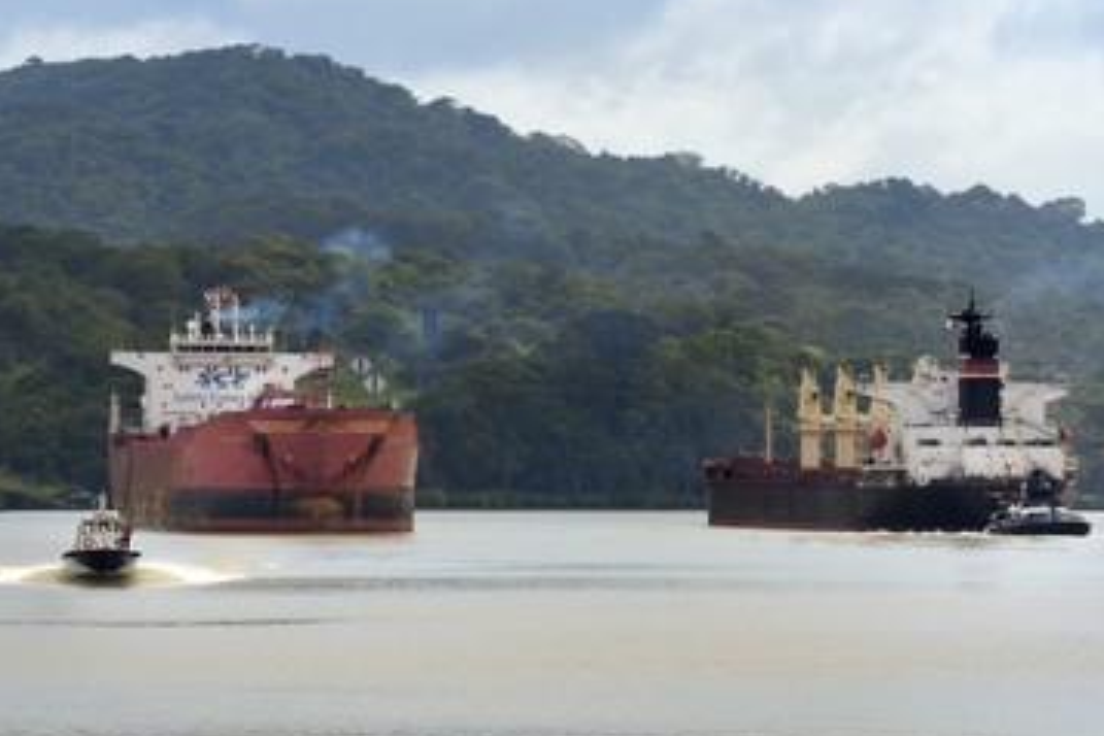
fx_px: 7206
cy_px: 346
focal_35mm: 235
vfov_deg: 5.8
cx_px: 521
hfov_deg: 8.8
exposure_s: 1/250
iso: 200
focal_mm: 200
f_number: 16
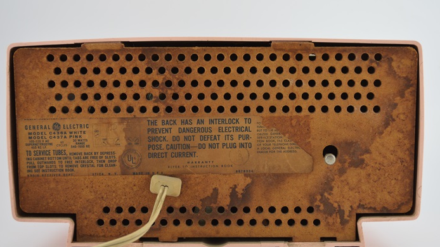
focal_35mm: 57
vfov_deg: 21.1
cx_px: 219
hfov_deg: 36.6
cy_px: 136
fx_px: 665
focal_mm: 36
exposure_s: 1/60
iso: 450
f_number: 5
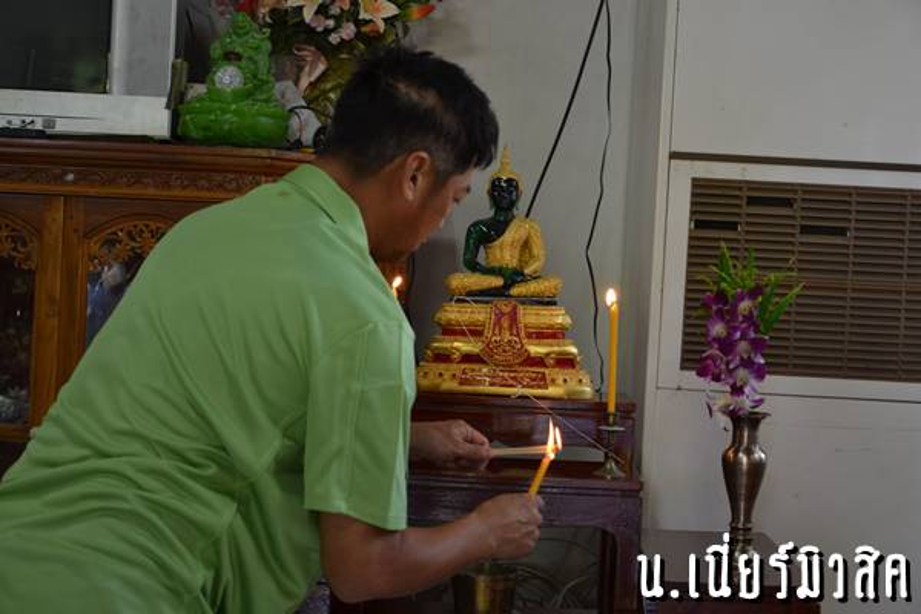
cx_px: 460
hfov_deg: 31.9
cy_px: 307
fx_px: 1612
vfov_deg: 21.6
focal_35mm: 63
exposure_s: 1/15
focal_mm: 42
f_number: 4.8
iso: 400
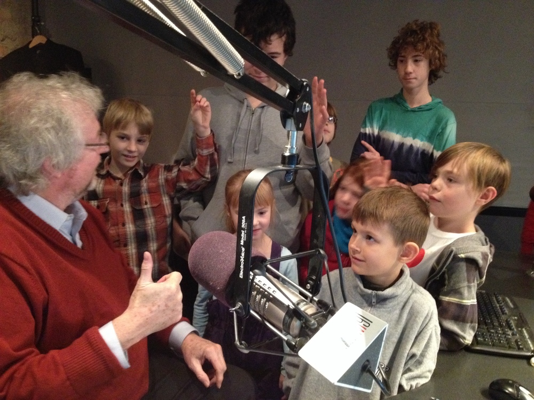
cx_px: 267
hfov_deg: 52.6
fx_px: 540
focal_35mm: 35
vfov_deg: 40.7
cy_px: 200
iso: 640
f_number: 2.4
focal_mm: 4.28
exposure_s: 1/15
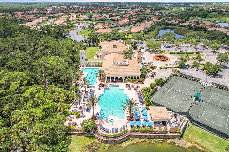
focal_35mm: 22
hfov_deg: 78.6
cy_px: 76
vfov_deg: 57.2
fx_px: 140
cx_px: 114
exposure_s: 1/2000
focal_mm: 8.38
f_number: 2.8
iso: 100
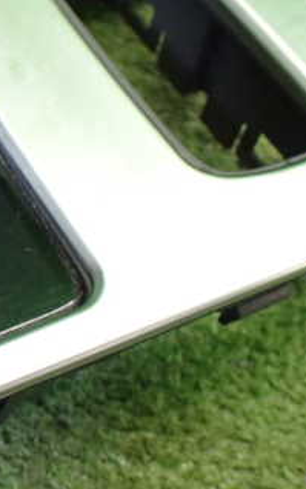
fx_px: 800
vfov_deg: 33.7
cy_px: 320
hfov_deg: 19.5
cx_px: -120
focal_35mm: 60
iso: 800
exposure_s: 1/60
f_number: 2.3
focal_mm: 5.4
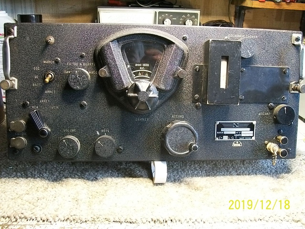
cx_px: 152
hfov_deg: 51.3
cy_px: 114
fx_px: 317
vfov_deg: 39.7
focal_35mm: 36
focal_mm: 6
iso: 212
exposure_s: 1/6
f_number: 2.7
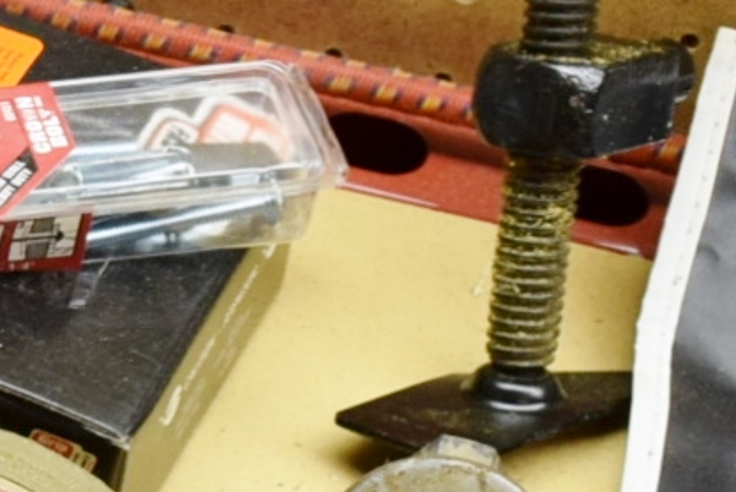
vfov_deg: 6.4
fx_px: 4400
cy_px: 522
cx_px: -570
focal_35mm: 215
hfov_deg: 9.2
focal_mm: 20
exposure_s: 1/100
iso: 400
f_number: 5
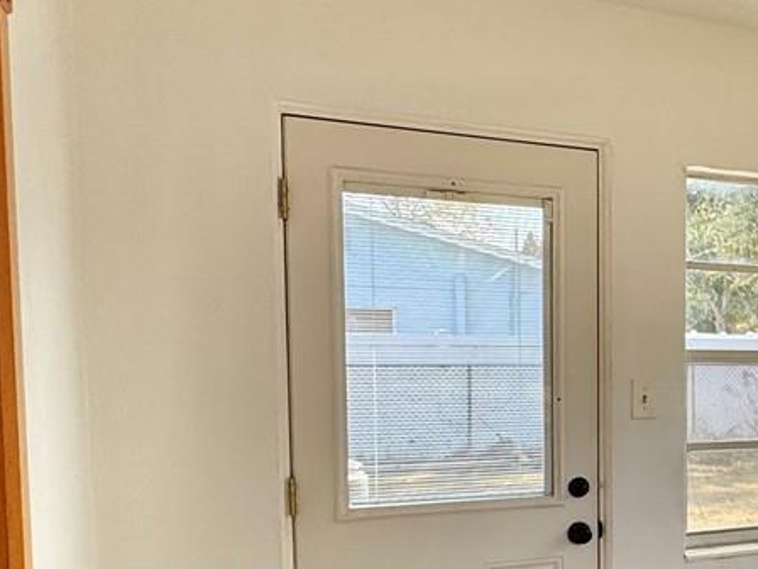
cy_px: 420
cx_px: 981
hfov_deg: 30.3
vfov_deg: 28.7
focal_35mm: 50
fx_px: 1095
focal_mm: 2.22
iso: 40
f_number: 2.2
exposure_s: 1/299
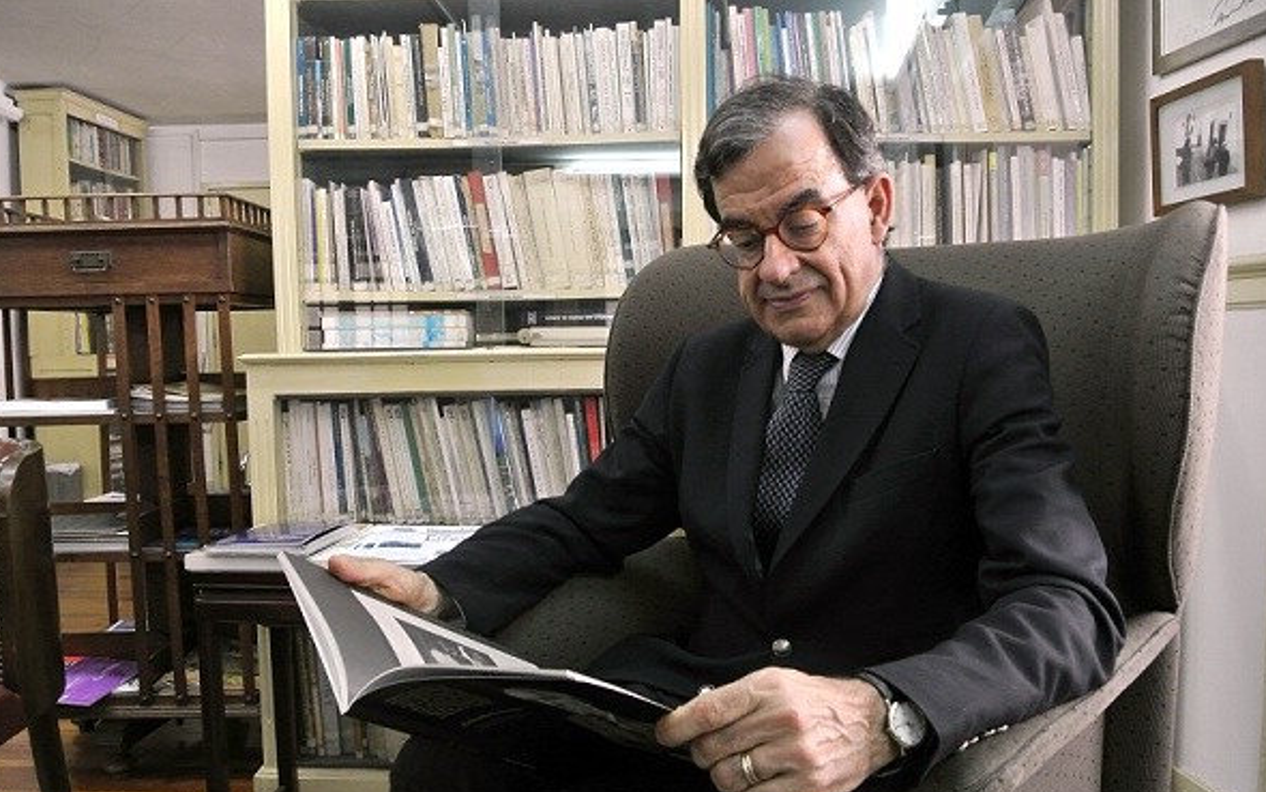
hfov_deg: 66.5
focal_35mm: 28
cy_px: 426
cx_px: 631
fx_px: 966
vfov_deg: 44.5
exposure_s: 1/25
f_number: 5
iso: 800
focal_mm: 10
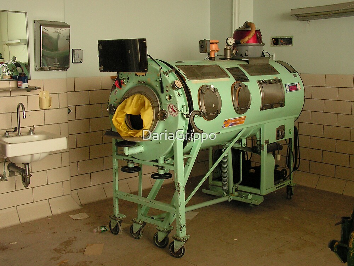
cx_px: 177
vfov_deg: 32.9
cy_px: 133
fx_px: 450
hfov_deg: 42.9
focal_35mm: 44
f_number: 4.8
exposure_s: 1/30
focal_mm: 7.4
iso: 200
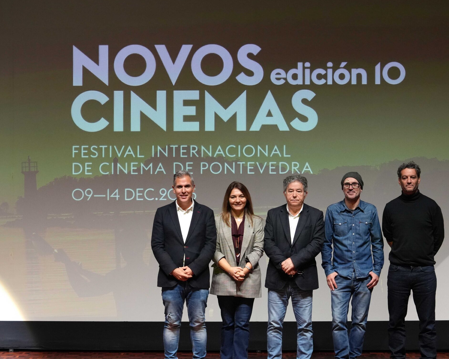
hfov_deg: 16.6
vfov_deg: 13.3
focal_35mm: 116
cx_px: 229
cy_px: 196
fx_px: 1541
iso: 4000
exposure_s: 1/200
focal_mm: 91
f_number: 6.3
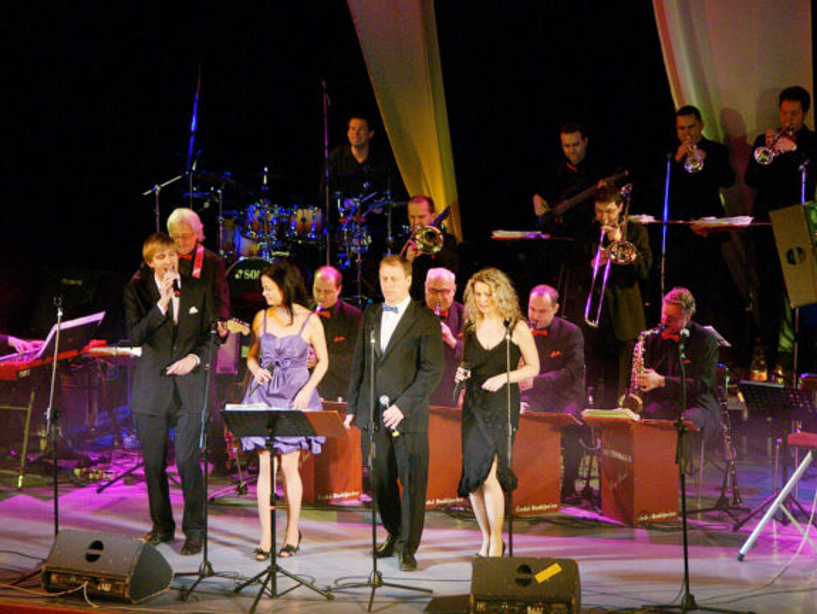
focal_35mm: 163
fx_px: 3850
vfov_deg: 9.1
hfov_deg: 12.1
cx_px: 381
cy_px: 307
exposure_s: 1/125
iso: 400
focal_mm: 100
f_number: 6.3
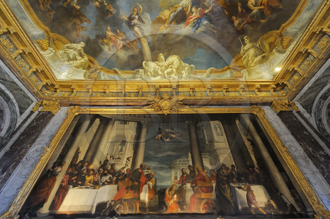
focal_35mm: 15
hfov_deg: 100.4
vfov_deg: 77.2
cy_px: 110
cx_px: 165
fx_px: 137
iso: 200
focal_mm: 15
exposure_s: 3
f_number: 9
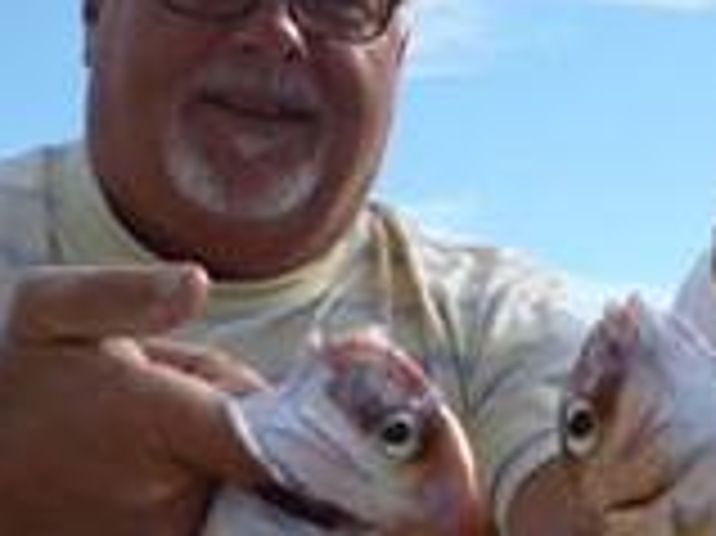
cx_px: 1337
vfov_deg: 13.2
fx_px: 2294
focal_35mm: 111
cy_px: 446
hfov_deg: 15.1
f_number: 3.3
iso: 100
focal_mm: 4.9
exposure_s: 1/640
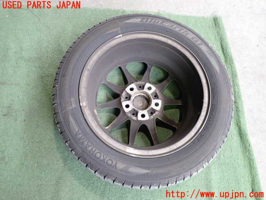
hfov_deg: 60.0
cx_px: 133
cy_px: 100
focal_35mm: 30
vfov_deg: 46.8
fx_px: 231
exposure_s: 1/30
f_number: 2.3
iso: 250
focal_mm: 5.4
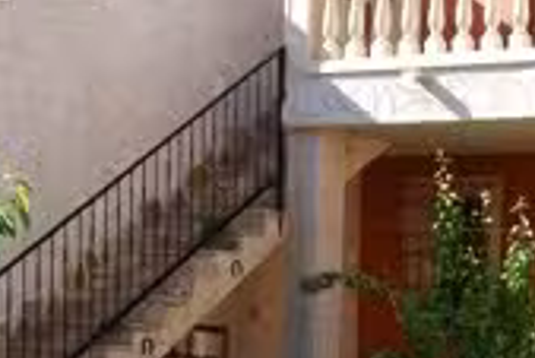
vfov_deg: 11.5
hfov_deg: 16.9
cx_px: 513
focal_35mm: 119
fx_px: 1770
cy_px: 320
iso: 100
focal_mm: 18
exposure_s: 1/160
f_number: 6.3
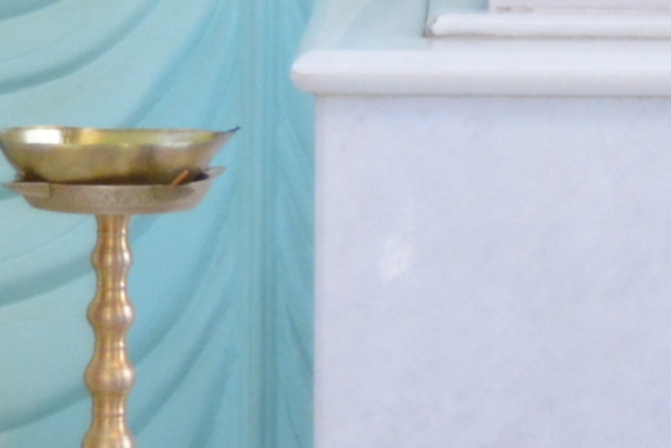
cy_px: -242
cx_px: 945
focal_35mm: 314
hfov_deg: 6.5
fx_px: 5855
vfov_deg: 4.4
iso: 1600
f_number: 4.2
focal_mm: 30
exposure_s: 1/100
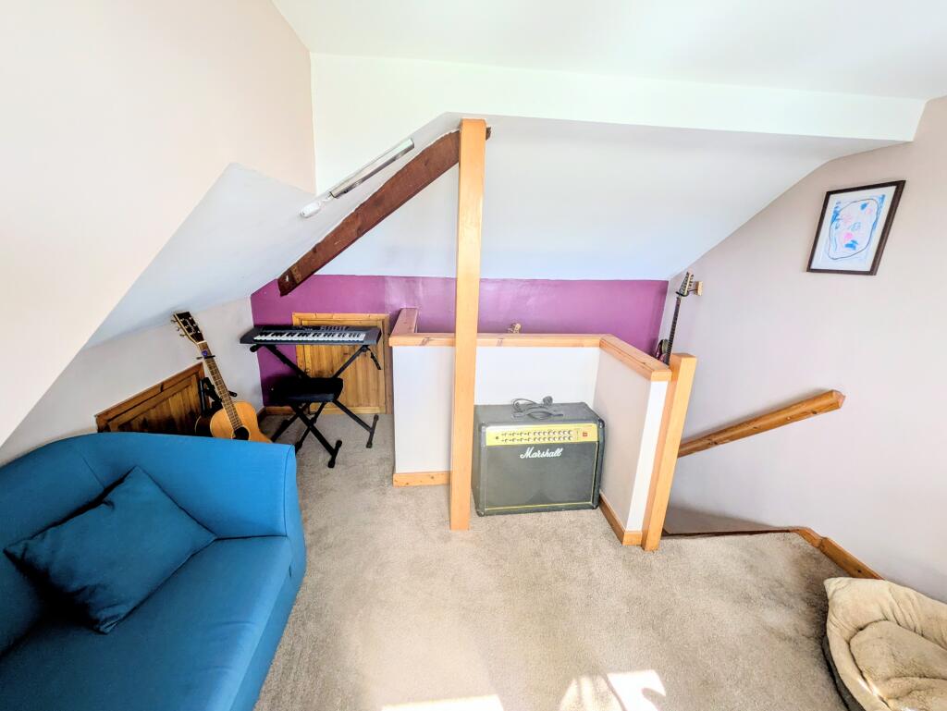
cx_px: 474
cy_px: 356
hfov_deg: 102.0
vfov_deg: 85.7
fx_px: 383
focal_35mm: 14
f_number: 2.2
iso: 102
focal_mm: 1.83
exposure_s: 1/100
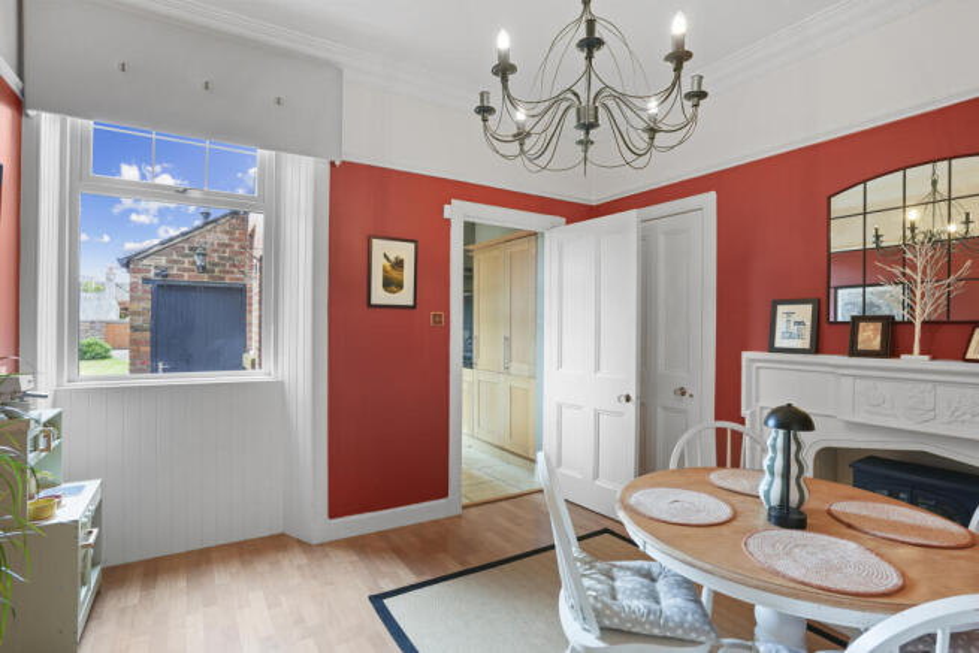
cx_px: 490
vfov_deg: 67.4
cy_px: 326
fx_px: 490
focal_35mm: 18
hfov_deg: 90.0
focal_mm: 18
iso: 250
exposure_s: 1/2
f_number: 7.1
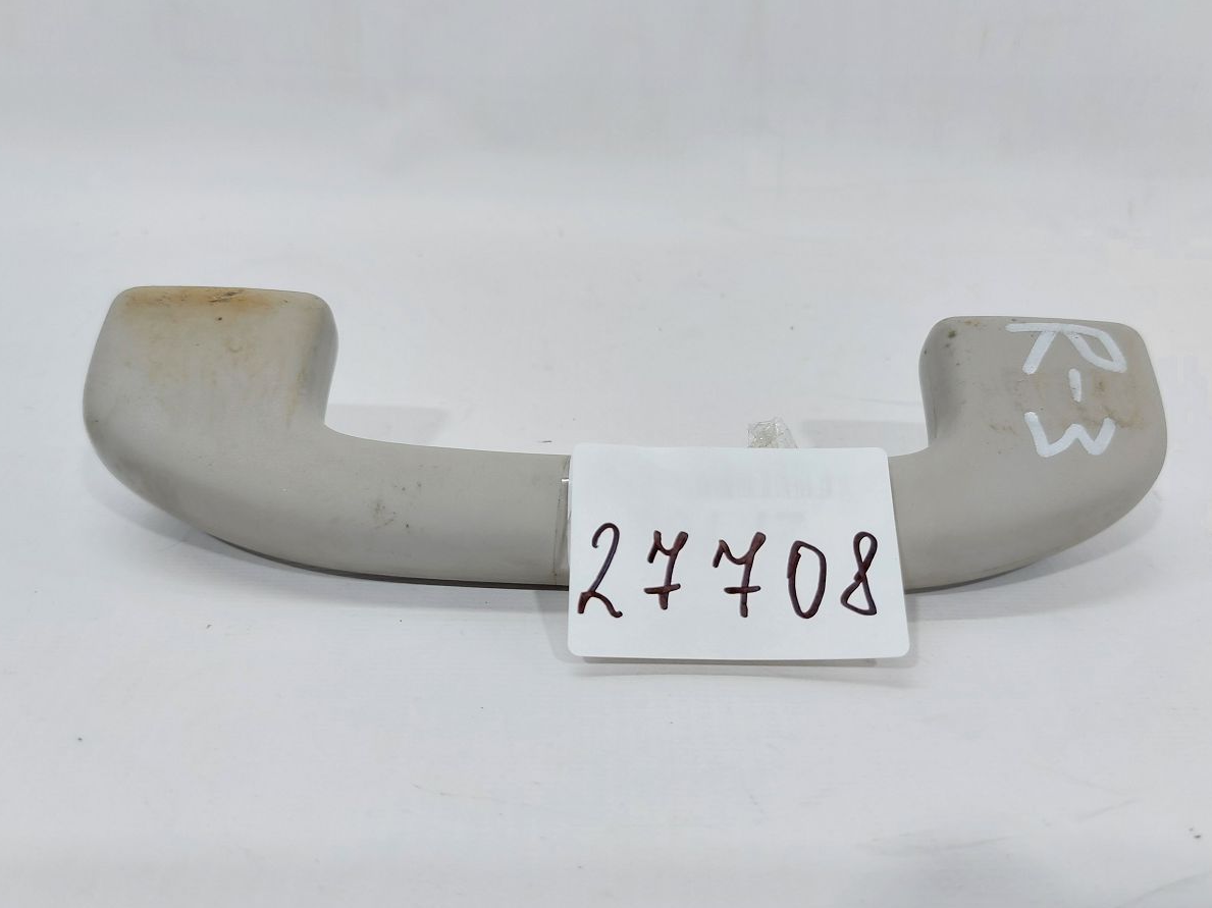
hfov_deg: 63.4
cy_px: 430
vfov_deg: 49.7
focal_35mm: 28
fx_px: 980
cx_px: 627
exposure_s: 1/50
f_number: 1.8
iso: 80
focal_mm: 5.23
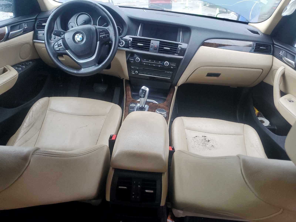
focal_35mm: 26
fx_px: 222
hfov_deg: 67.3
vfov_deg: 53.1
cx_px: 148
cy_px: 111
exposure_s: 1/120
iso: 96
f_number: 1.5
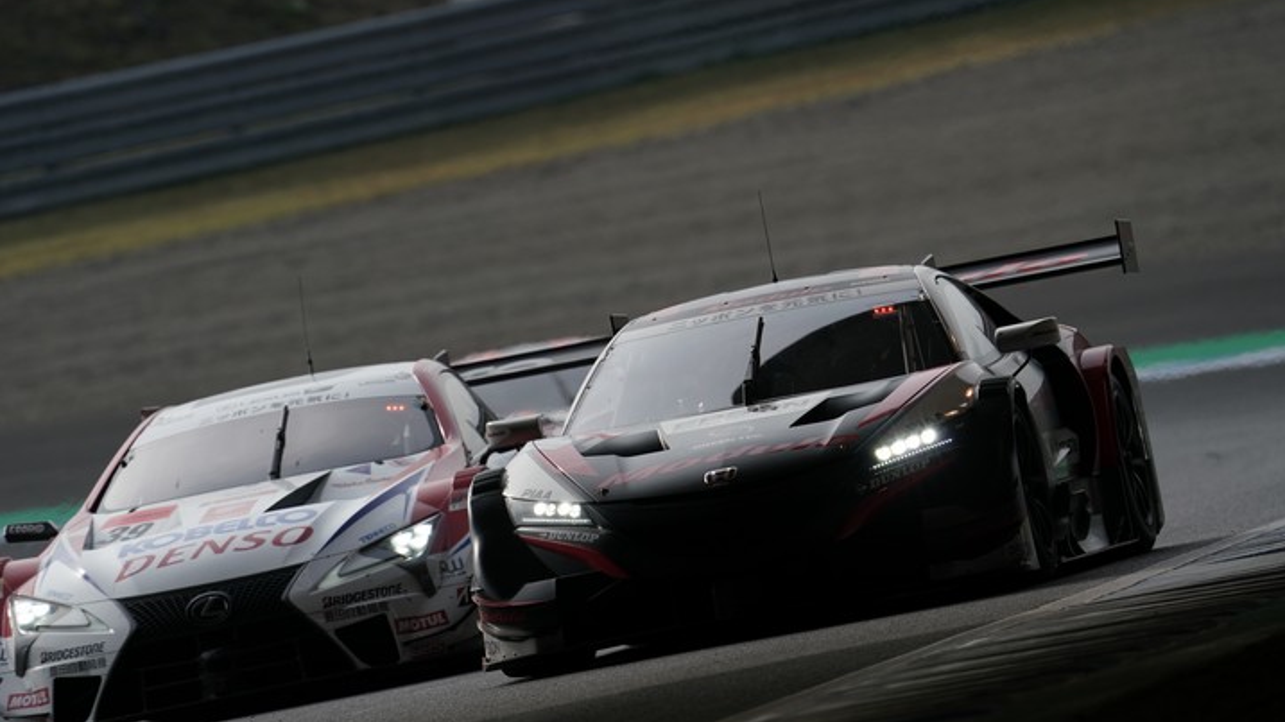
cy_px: 353
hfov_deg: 3.4
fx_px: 21496
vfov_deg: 1.9
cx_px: 643
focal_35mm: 631
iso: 250
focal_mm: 600
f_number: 8
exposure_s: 1/800
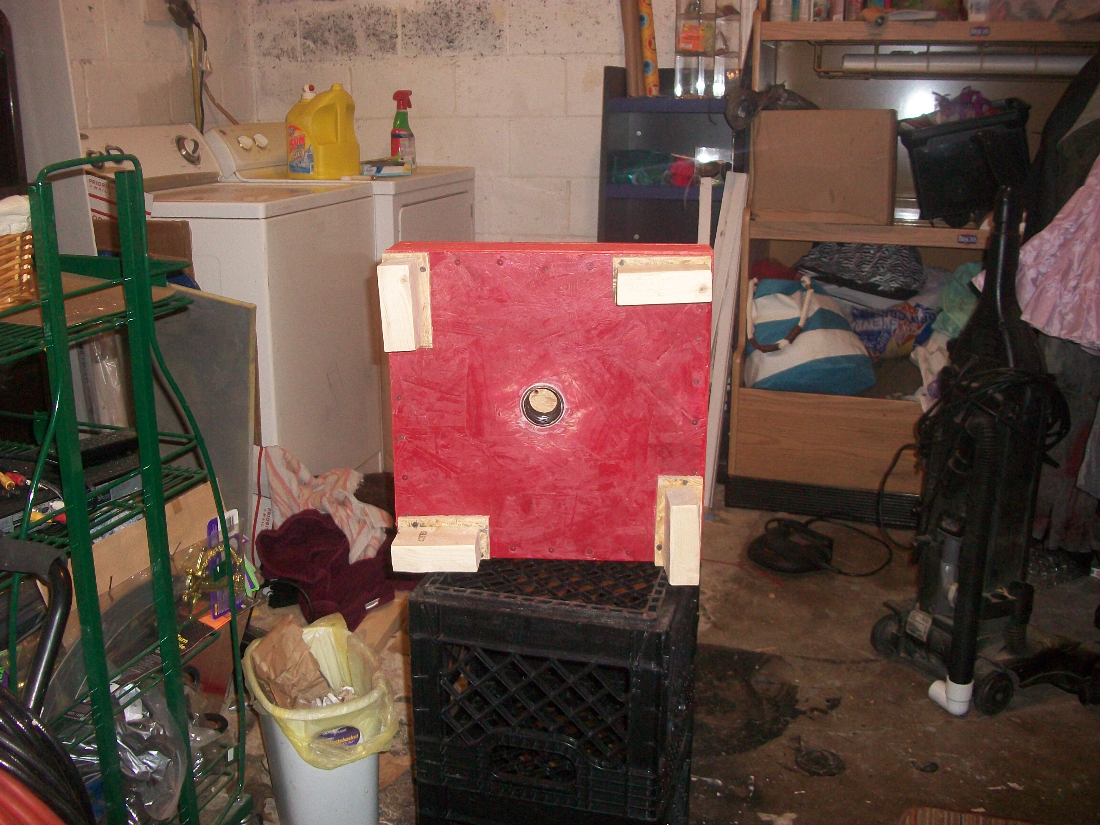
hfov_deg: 56.8
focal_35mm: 32
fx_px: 1017
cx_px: 550
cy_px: 412
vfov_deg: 44.2
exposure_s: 1/30
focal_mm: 5.7
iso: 160
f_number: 2.9
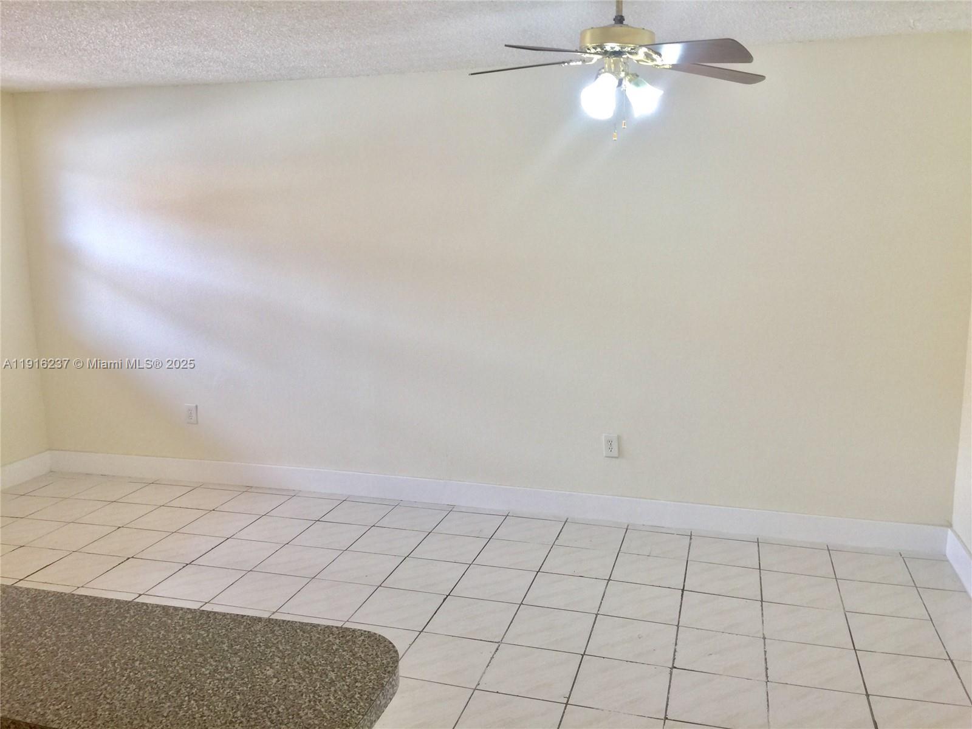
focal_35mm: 29
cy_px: 364
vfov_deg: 48.2
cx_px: 486
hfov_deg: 61.7
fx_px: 814
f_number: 2.2
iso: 32
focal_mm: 4.15
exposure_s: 1/40
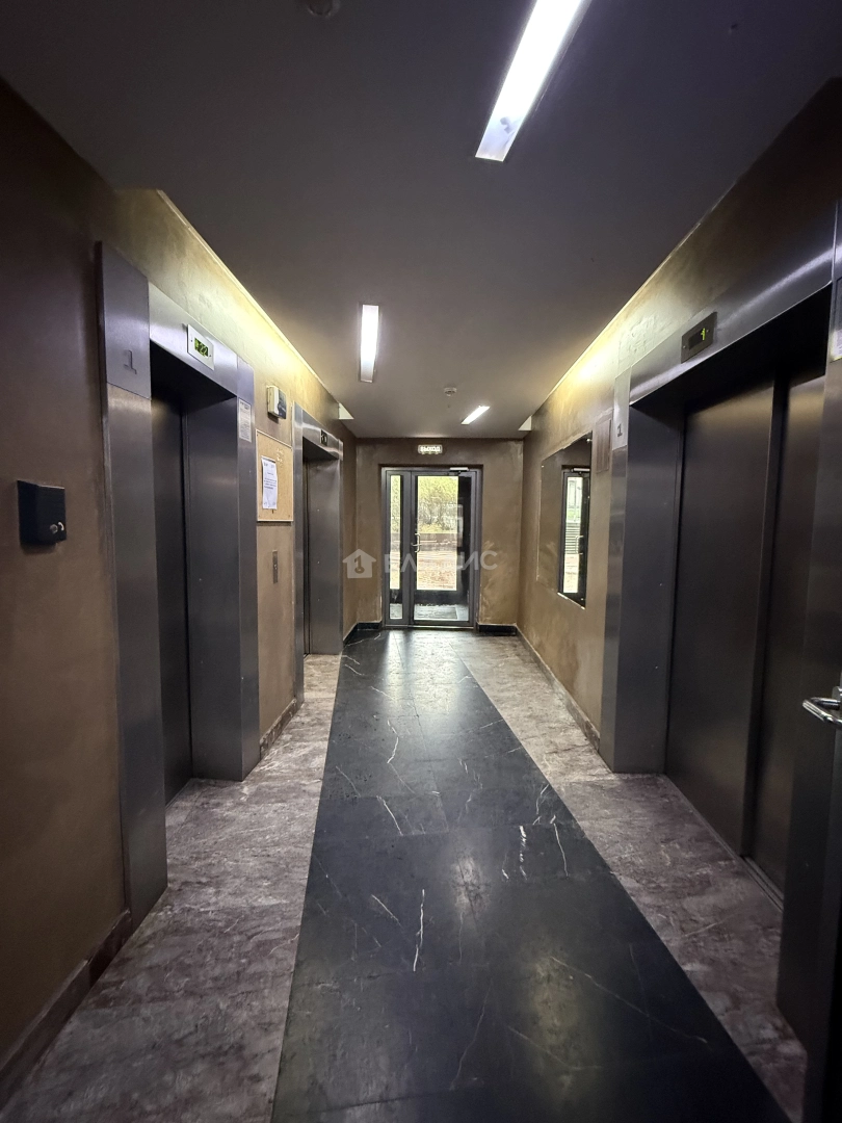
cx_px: 421
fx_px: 454
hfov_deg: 85.7
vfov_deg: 102.1
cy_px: 562
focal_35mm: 14
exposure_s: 1/50
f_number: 2.2
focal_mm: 2.22
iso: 800
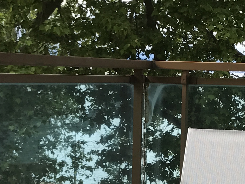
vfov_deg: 12.2
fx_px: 849
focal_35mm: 120
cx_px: 192
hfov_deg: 16.3
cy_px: 196
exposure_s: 1/1053
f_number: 1.8
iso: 20
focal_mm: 3.99
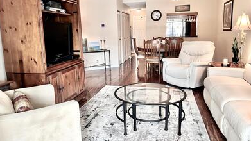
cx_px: 123
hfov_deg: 66.1
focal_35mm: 29
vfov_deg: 40.1
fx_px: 193
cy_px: 60
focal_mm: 5.7
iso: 125
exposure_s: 1/60
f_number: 1.5
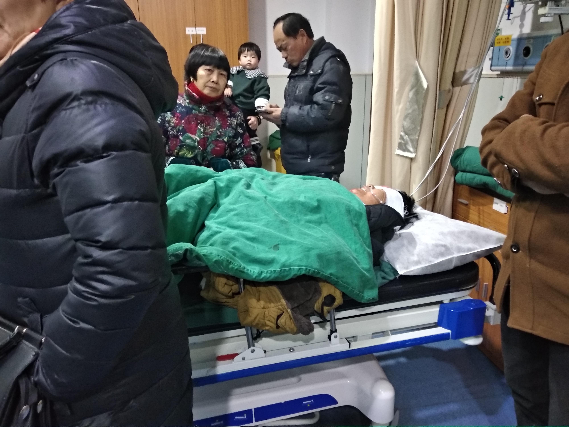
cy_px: 214
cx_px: 284
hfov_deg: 67.3
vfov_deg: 53.1
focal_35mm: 26
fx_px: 427
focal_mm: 3.81
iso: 2500
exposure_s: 1/20
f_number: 2.2
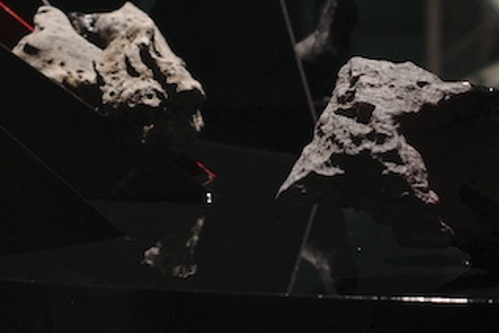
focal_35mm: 161
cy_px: 108
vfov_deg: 8.5
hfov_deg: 12.6
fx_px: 2231
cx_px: 532
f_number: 3.5
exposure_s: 1/80
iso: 400
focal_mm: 18.3
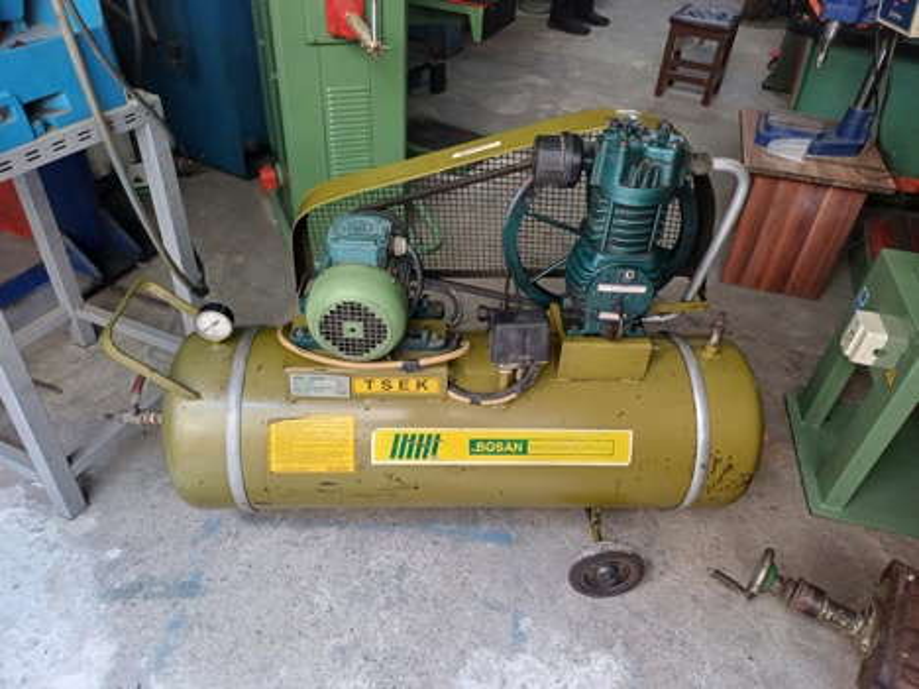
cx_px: 460
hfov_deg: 69.4
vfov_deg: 54.9
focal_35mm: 25
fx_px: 664
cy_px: 344
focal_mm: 4.65
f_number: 1.8
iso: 160
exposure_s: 1/50
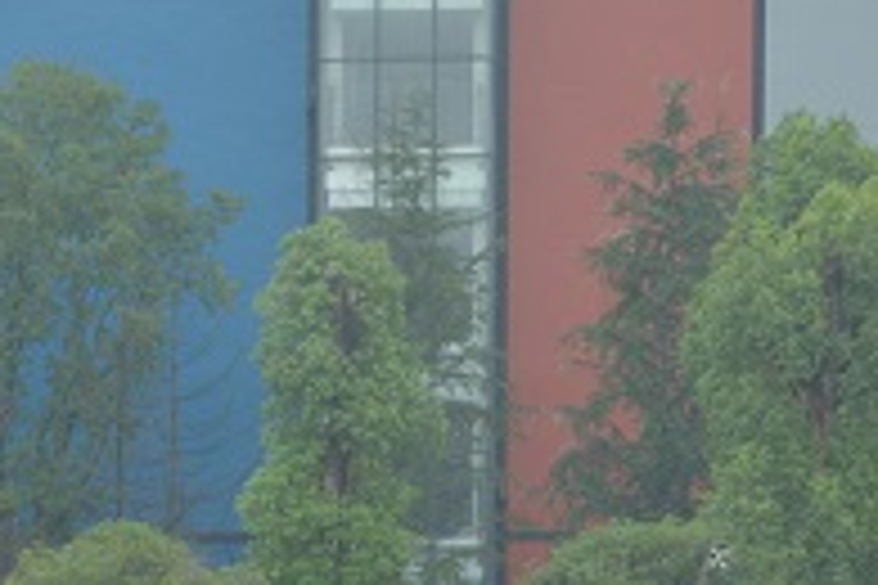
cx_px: 45
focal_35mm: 370
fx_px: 9023
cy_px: 958
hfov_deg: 5.6
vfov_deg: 3.7
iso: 1000
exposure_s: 1/500
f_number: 5.6
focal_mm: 90
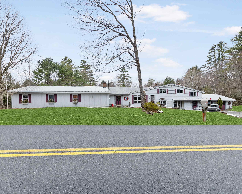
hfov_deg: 89.6
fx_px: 122
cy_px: 98
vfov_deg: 77.0
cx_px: 119
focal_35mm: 17
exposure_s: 1/100
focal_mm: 10
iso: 100
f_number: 8
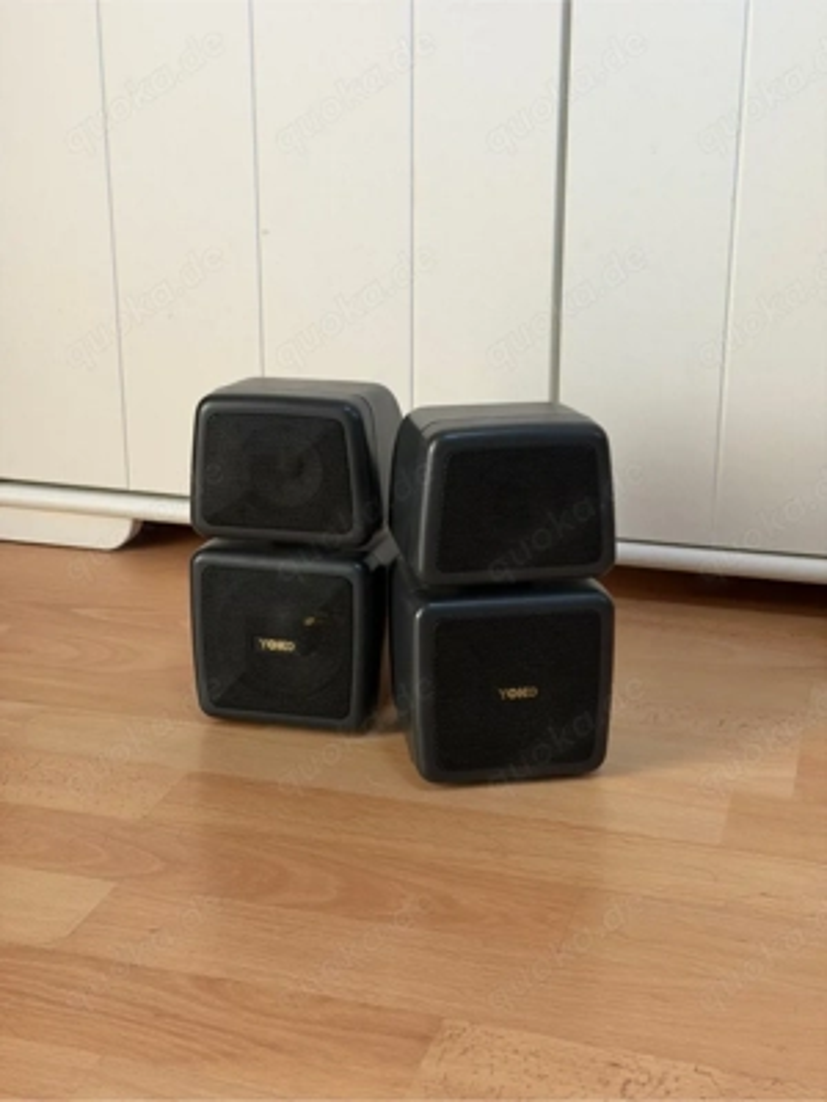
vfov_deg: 39.7
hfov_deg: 30.3
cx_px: 414
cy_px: 551
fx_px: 1529
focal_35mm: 48
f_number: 1.78
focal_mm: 6.76
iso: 250
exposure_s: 1/60
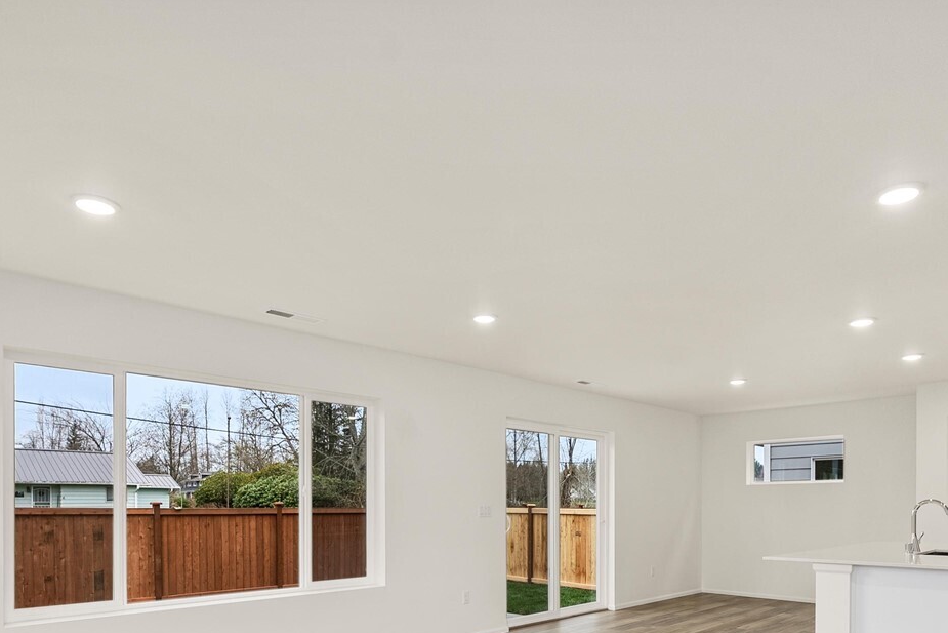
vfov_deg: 52.5
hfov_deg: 78.5
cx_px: 506
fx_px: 579
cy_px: 530
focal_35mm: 22
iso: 80
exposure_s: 1/80
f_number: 7.1
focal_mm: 12
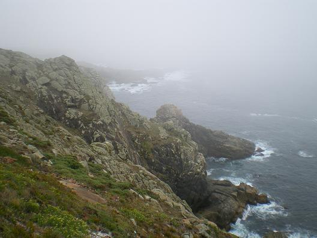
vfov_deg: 37.7
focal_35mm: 38
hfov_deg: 49.0
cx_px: 158
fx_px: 348
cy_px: 119
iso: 64
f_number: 4.6
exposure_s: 1/250
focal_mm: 6.3
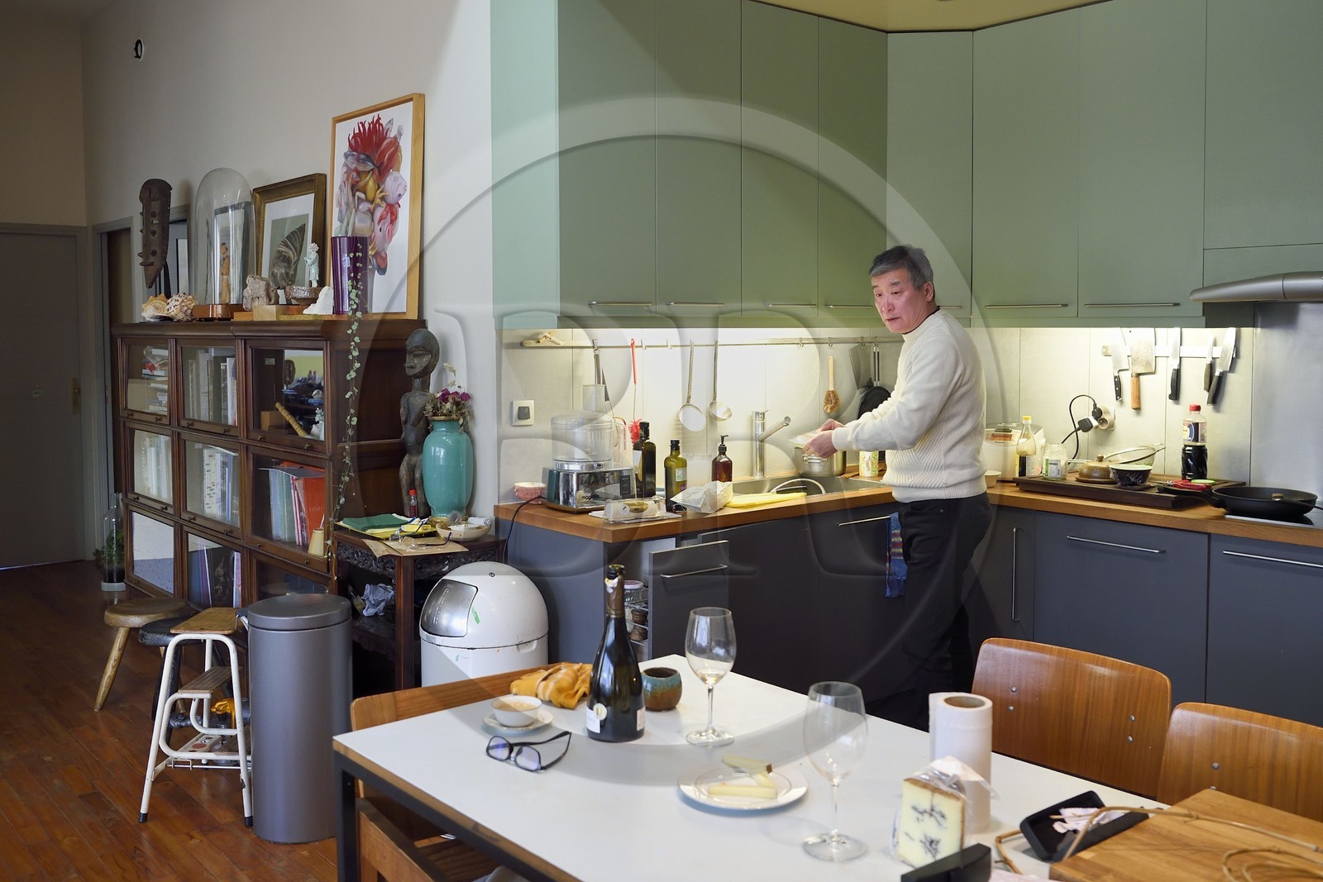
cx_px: 662
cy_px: 441
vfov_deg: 42.3
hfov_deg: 60.3
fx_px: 1139
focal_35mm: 31
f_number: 4.5
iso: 1600
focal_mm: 31
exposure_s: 1/60
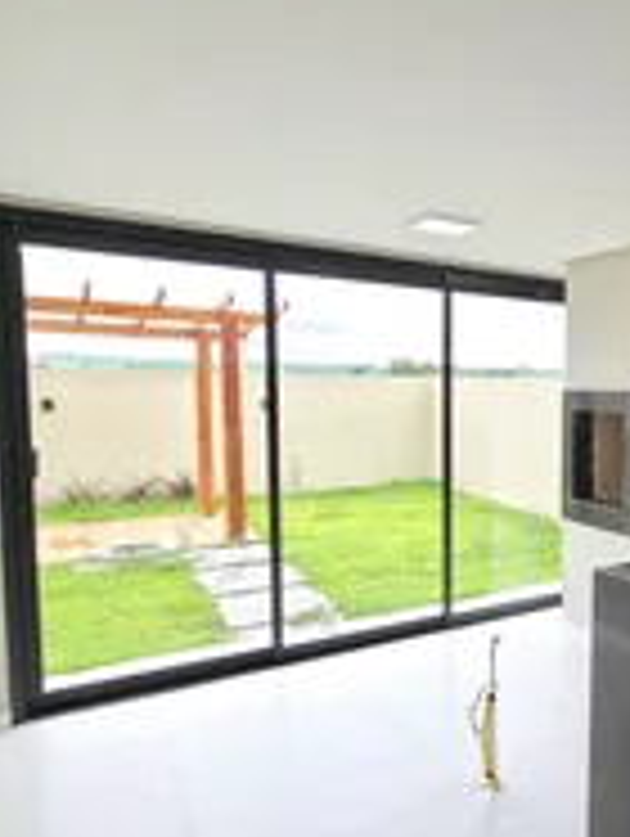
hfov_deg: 43.2
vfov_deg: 65.2
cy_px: 446
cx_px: 648
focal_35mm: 27
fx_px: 654
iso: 20
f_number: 1.9
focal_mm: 2.2
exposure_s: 1/769
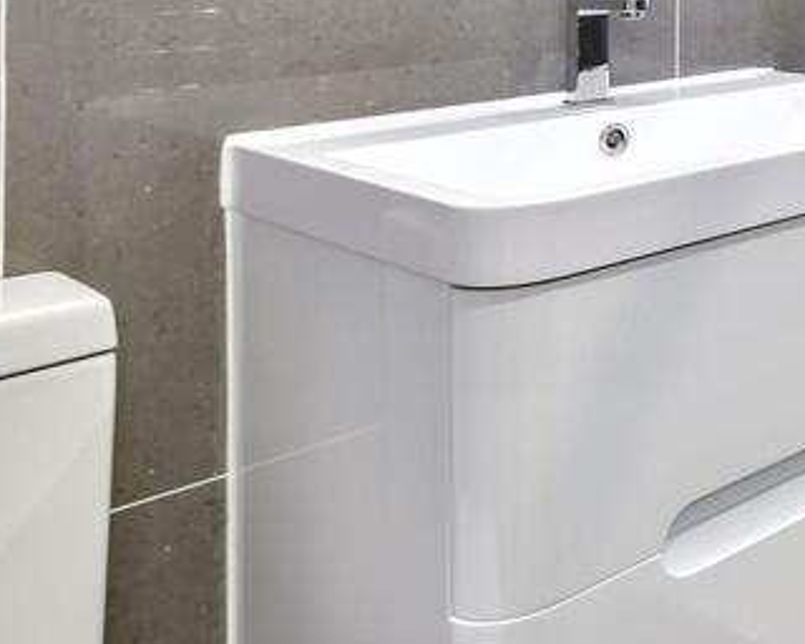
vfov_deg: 27.6
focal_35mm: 50
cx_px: 1220
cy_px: -87
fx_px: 1179
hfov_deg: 26.6
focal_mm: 11
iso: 640
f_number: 8
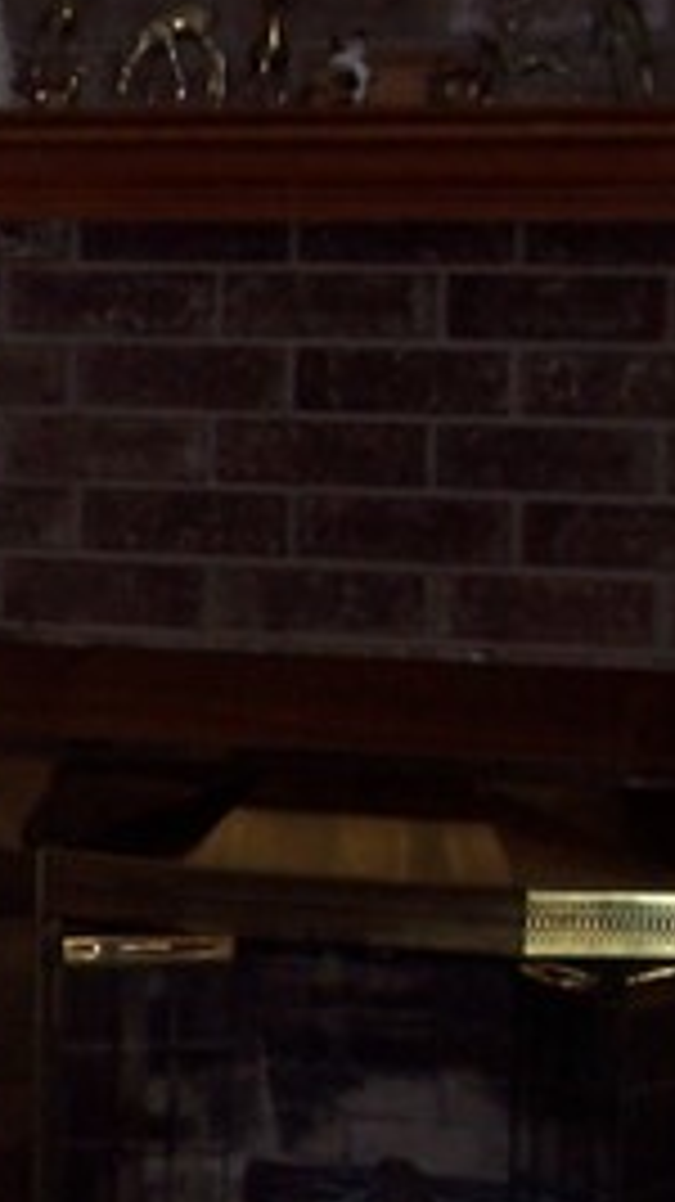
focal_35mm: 163
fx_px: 5191
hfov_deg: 7.1
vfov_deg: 13.1
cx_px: -788
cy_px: 1008
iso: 100
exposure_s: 1/60
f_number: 2.8
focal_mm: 8
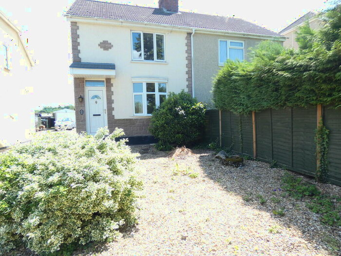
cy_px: 128
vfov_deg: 66.0
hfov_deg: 81.7
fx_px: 197
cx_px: 170
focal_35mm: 20
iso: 80
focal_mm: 3.6
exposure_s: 1/250
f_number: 2.8
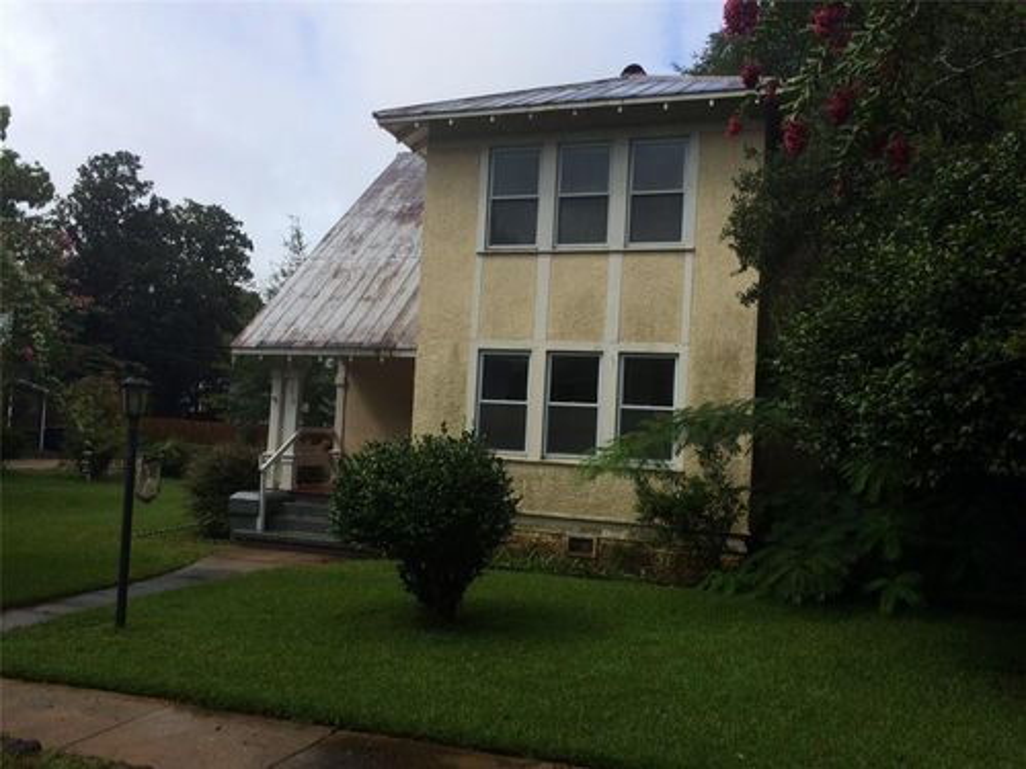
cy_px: 384
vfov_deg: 48.2
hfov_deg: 61.7
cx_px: 513
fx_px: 860
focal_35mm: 29
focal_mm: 4.15
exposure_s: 1/1282
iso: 32
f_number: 2.2
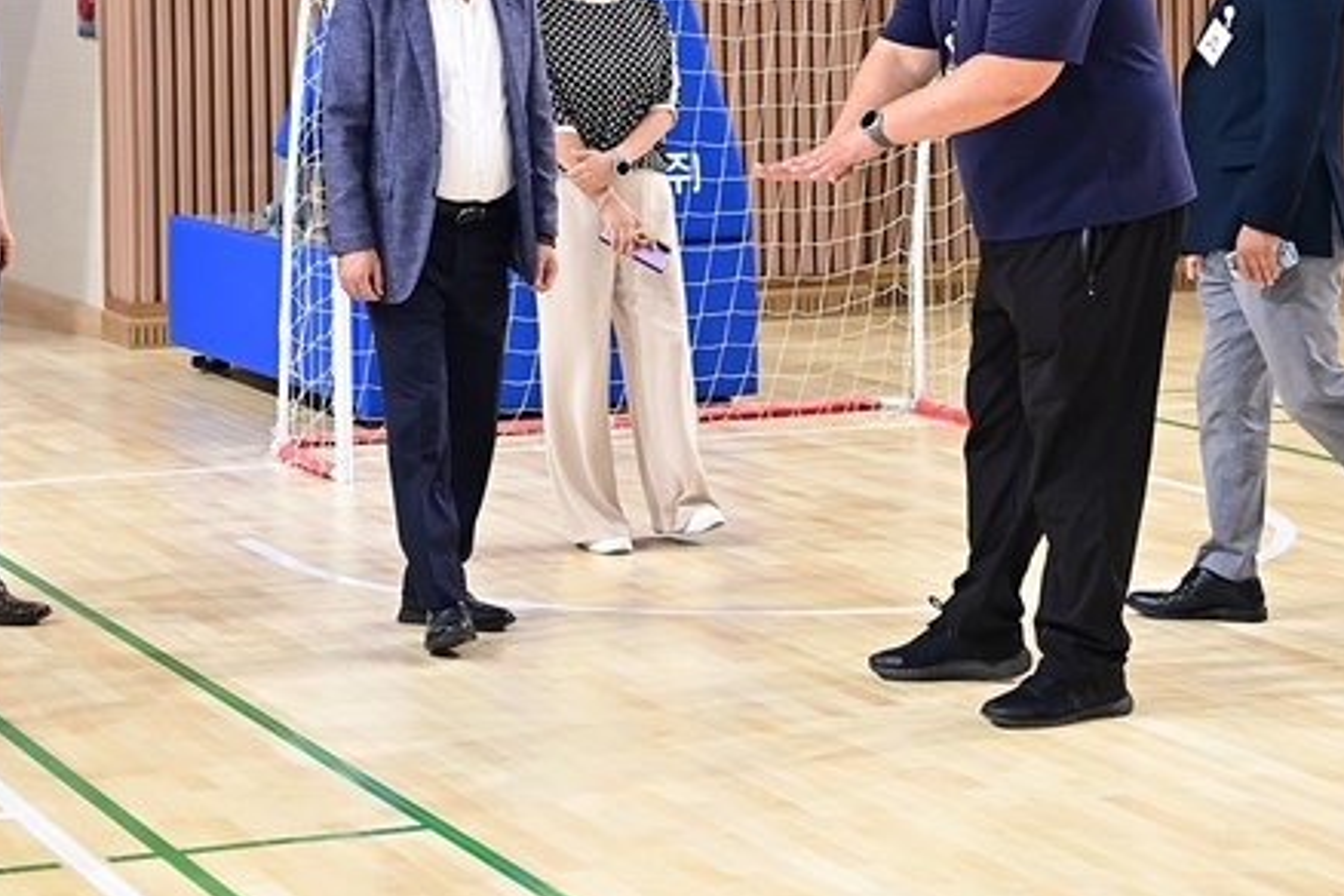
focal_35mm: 113
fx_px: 4218
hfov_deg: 18.1
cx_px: 525
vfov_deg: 12.0
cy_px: 25
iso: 1000
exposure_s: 1/200
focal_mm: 55
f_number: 4
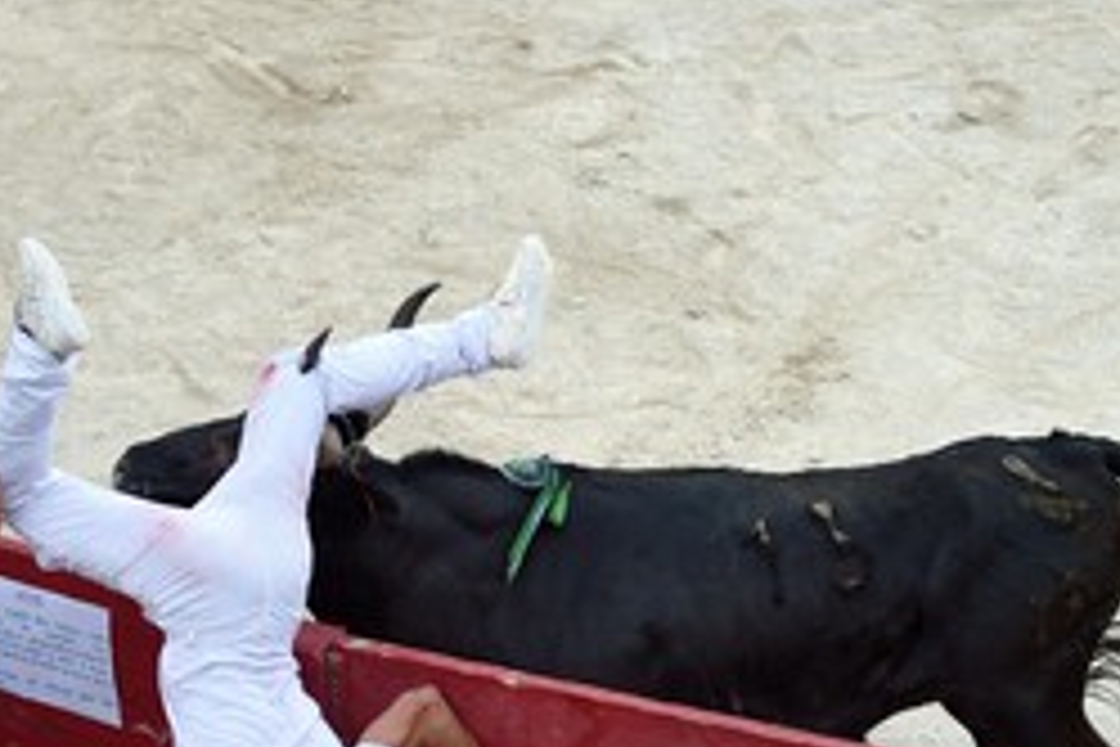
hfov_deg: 17.3
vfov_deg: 11.6
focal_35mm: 118
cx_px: 319
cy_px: 621
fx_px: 3671
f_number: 4
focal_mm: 70
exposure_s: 1/1000
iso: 800
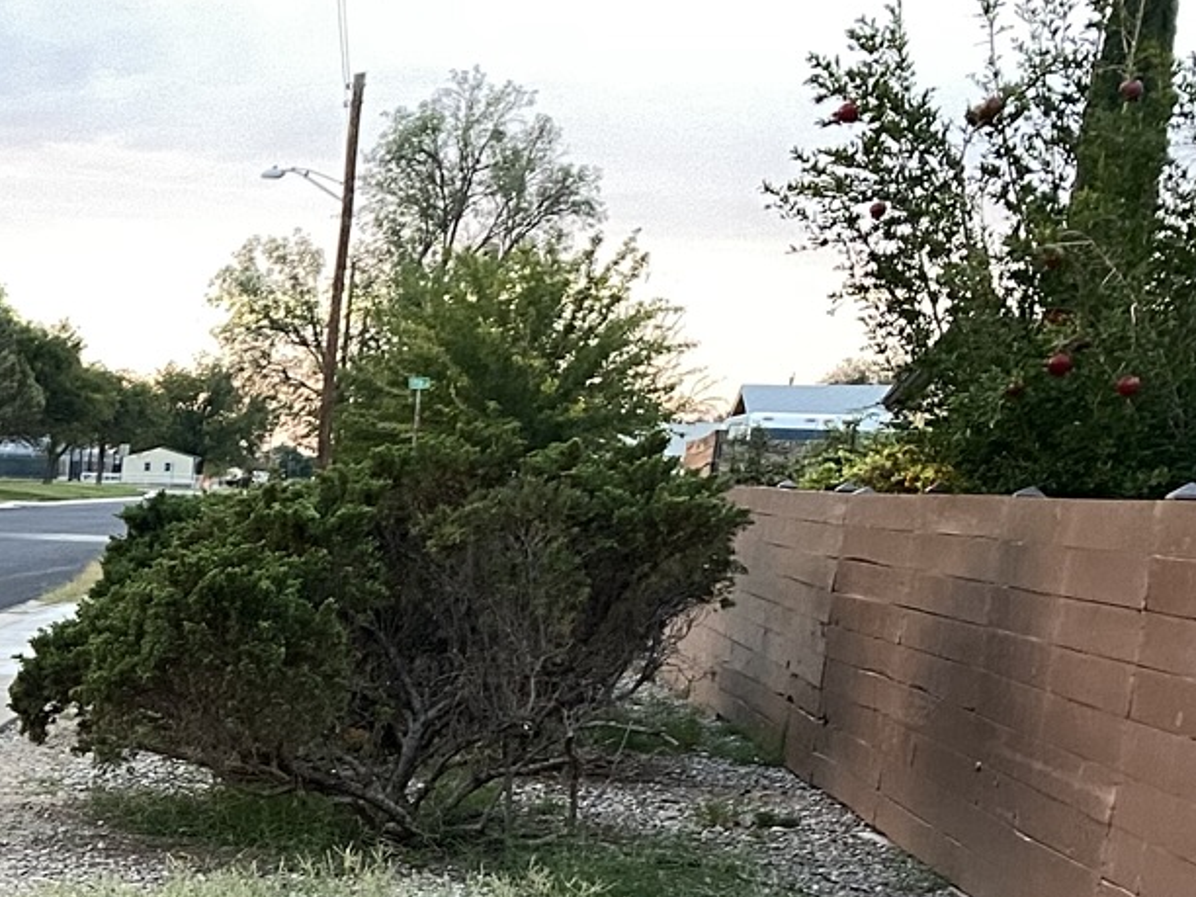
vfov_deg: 16.3
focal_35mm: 85
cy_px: 1204
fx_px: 2937
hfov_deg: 19.6
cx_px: -674
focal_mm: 4.25
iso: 125
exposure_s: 1/76
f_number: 1.8
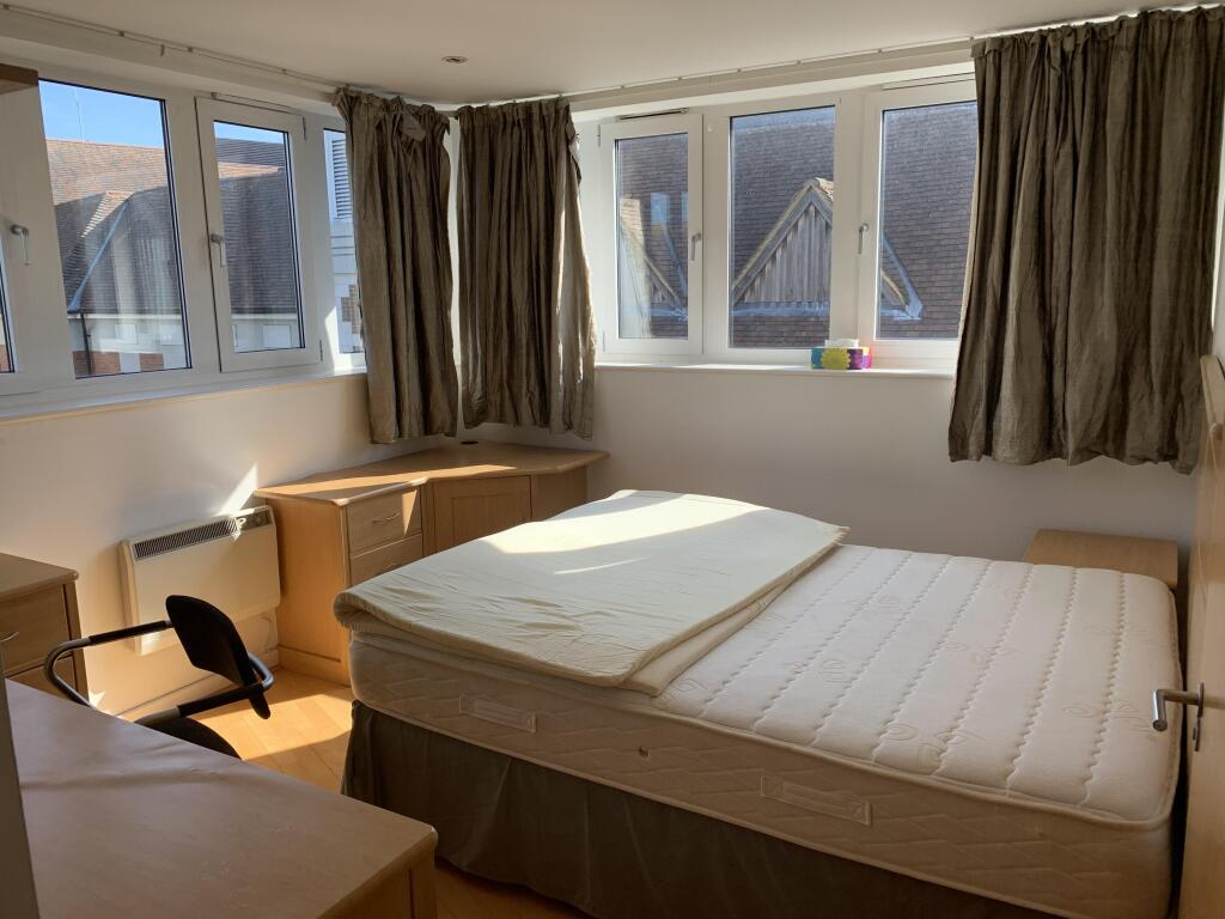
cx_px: 612
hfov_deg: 67.3
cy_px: 460
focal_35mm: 26
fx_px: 920
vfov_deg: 53.1
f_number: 1.8
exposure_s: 1/360
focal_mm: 4.25
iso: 25
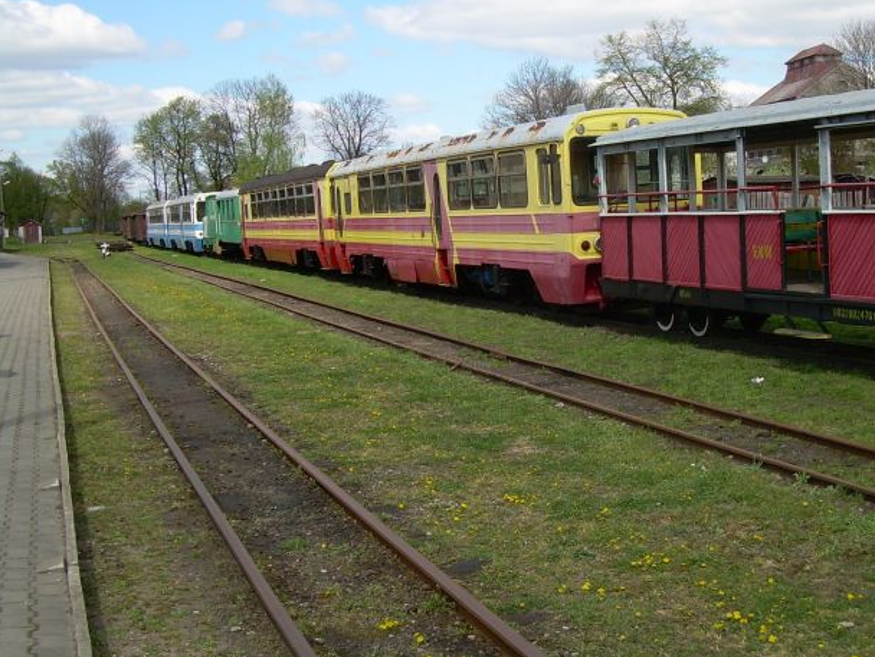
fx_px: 1264
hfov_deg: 37.8
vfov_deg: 29.0
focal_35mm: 50
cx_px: 571
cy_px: 258
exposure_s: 1/354
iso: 50
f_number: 4.6
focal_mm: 6.3
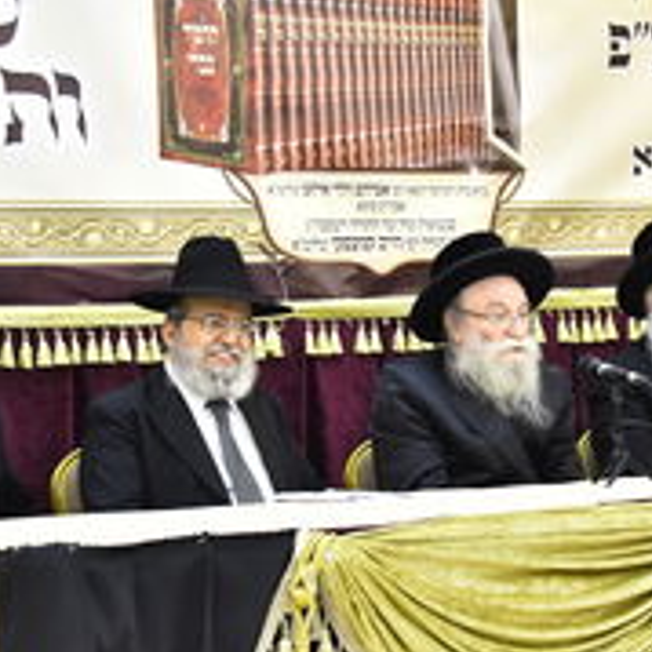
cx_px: 484
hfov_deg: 13.5
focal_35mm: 129
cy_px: 361
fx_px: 2749
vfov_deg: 13.5
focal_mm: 68
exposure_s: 1/100
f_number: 5.6
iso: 3200
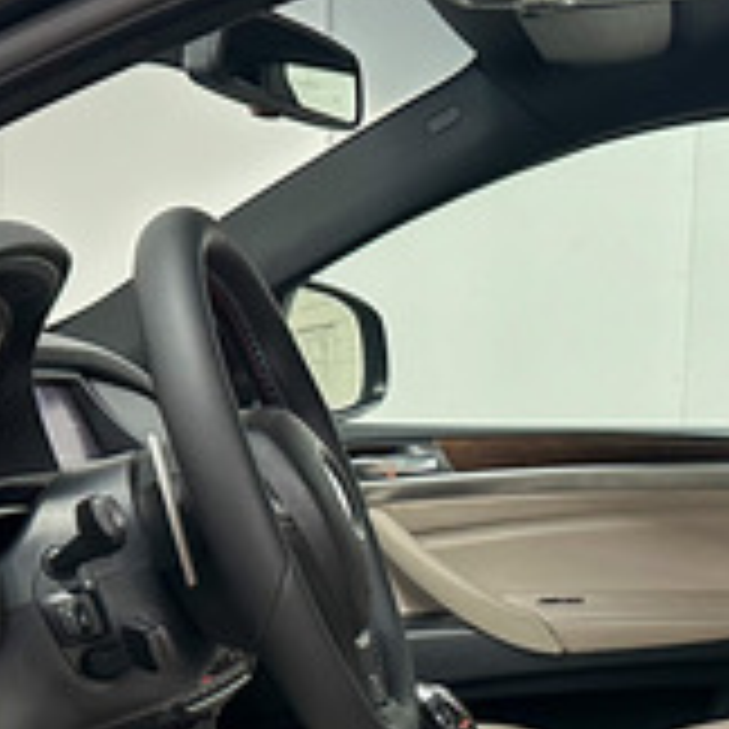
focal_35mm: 85
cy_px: 752
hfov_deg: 19.9
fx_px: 2025
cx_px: 693
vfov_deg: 19.7
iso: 640
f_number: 1.78
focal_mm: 6.86
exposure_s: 1/33
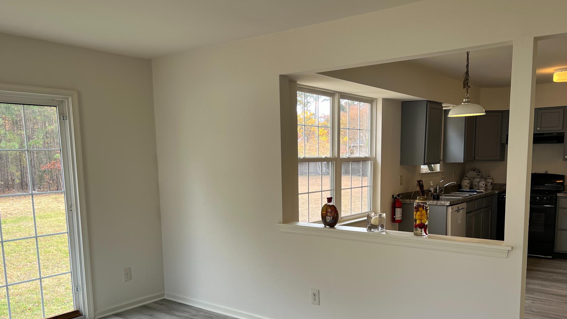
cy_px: 221
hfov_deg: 62.6
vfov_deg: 37.2
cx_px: 288
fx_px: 466
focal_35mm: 31
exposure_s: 1/121
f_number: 1.5
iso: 40
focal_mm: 5.7
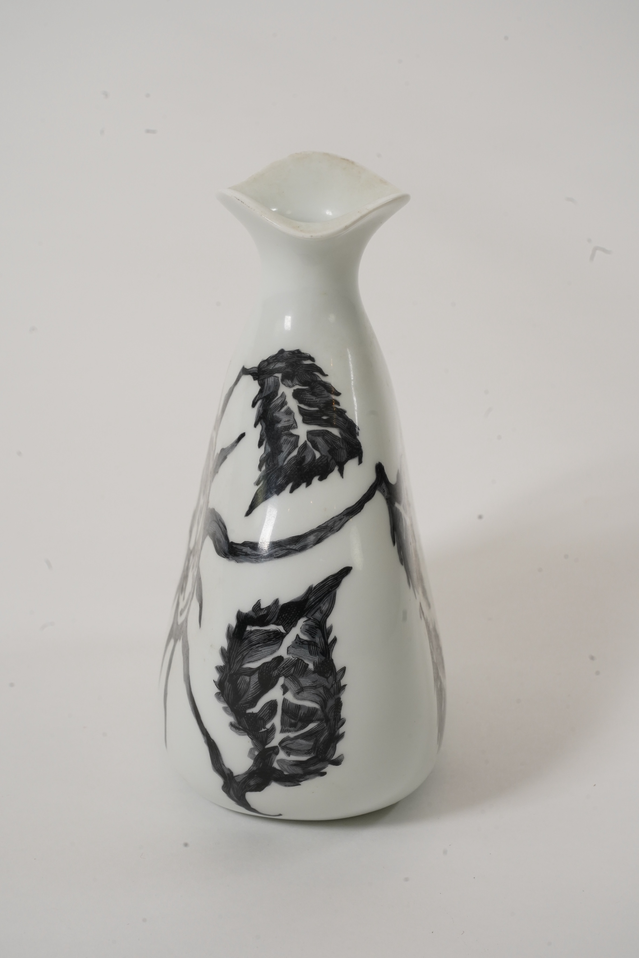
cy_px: 479
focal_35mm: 97
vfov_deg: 21.0
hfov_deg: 14.1
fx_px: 2582
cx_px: 320
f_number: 16
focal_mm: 97
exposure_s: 1/125
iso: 1250
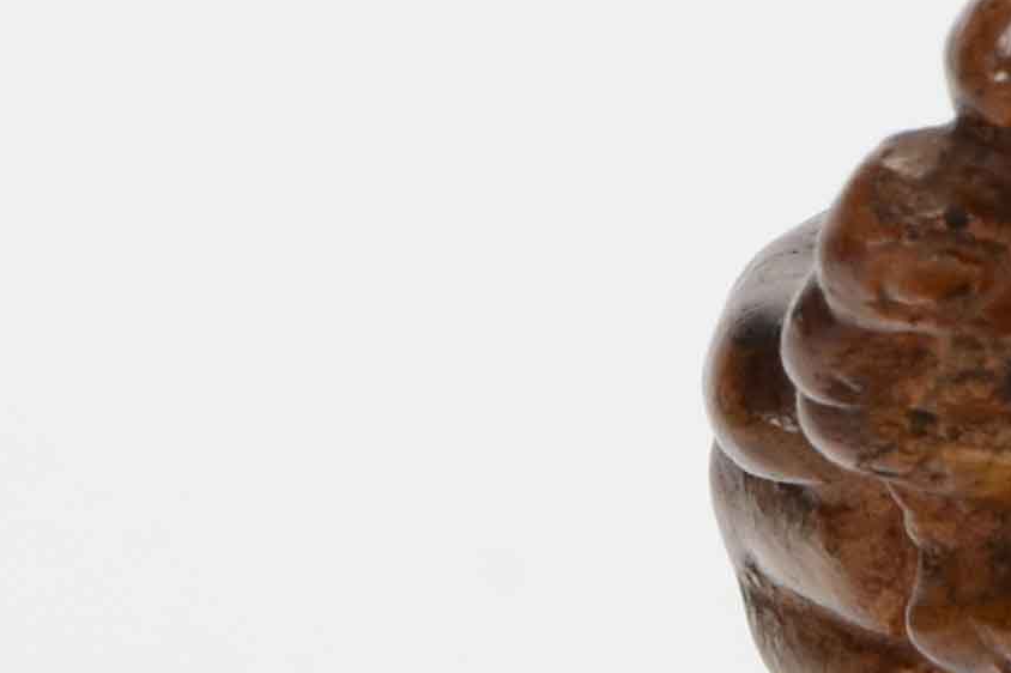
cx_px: 1588
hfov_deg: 2.4
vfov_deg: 1.6
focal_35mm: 857
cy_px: -678
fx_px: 24057
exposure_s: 1/160
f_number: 16
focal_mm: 98
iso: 200
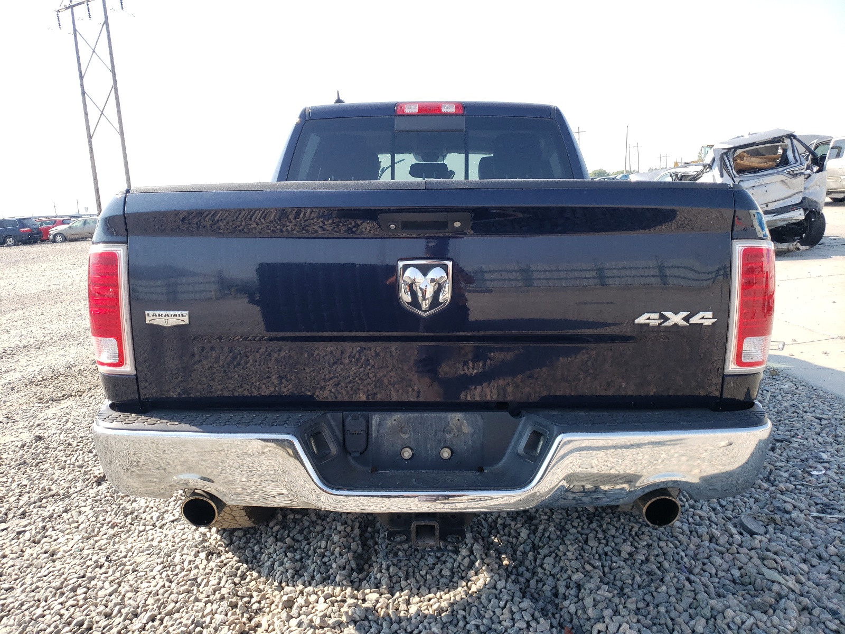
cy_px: 317
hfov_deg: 67.3
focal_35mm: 26
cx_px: 422
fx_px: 635
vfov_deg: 53.1
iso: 50
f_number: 1.5
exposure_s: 1/909
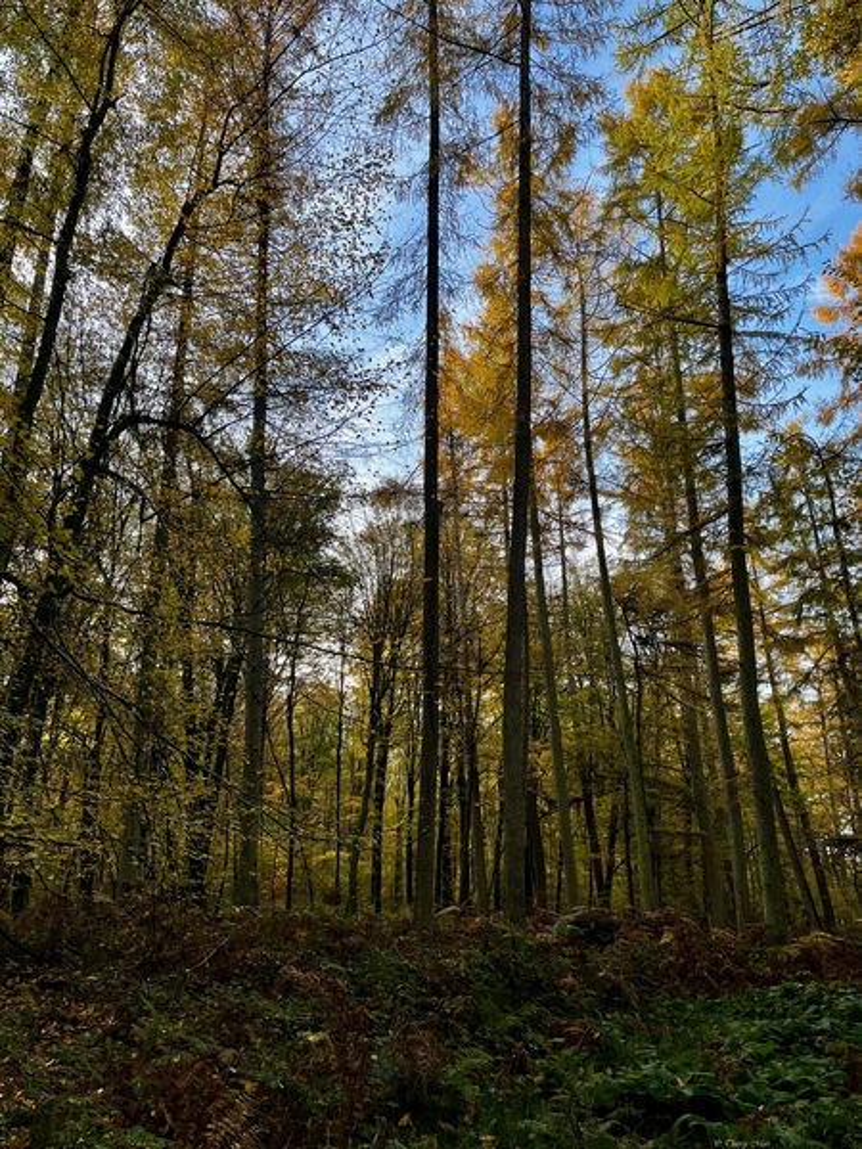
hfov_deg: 53.1
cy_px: 574
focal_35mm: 26
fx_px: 863
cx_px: 431
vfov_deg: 67.3
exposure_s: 1/400
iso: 50
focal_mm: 5.1
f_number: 1.6
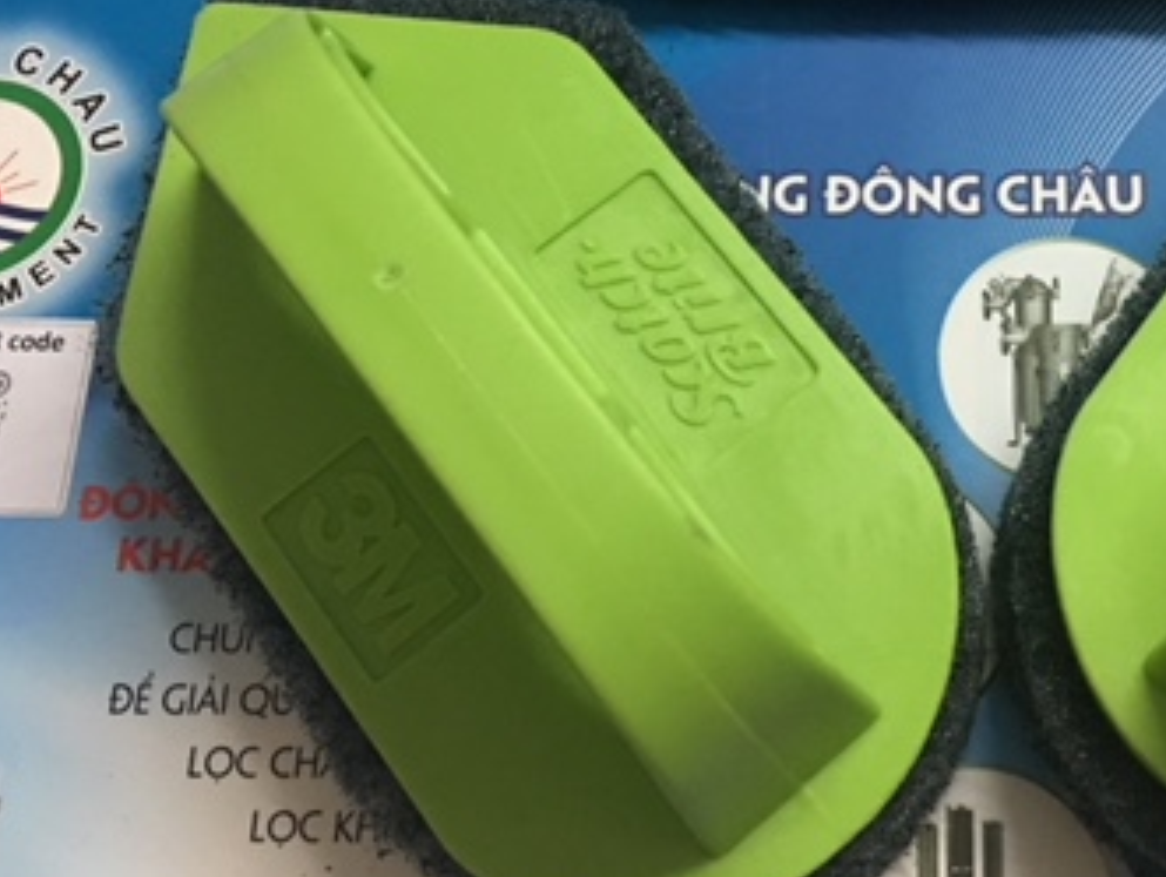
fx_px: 1888
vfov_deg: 25.5
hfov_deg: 33.4
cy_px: 134
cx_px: 926
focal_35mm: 56
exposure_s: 1/10
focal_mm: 4.15
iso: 80
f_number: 2.2
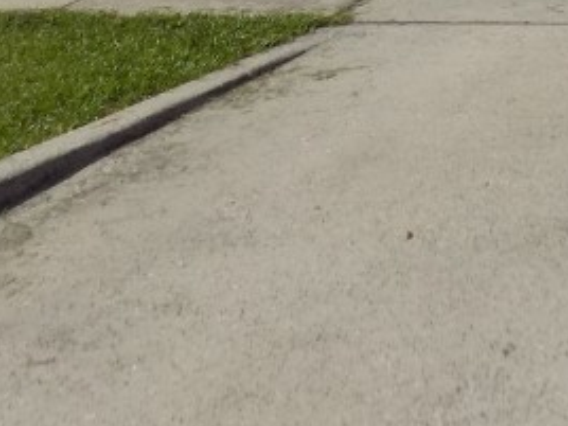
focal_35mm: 88
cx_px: 428
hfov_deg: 22.0
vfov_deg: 15.4
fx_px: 1444
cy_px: -218
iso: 80
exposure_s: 1/1500
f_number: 3.1
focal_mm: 4
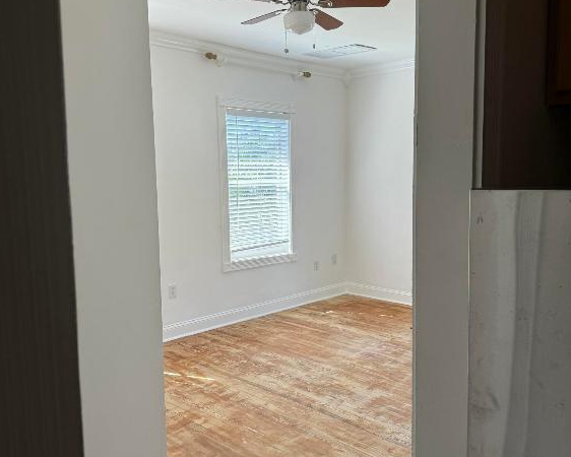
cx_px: 280
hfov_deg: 55.6
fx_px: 541
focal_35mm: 32
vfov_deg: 45.8
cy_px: 231
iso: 100
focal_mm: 6.76
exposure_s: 1/410
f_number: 1.78
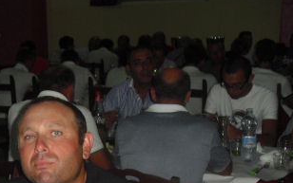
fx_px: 583
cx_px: 18
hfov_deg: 27.0
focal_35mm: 73
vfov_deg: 17.3
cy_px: 204
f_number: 3.1
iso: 200
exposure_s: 1/60
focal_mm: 6.3
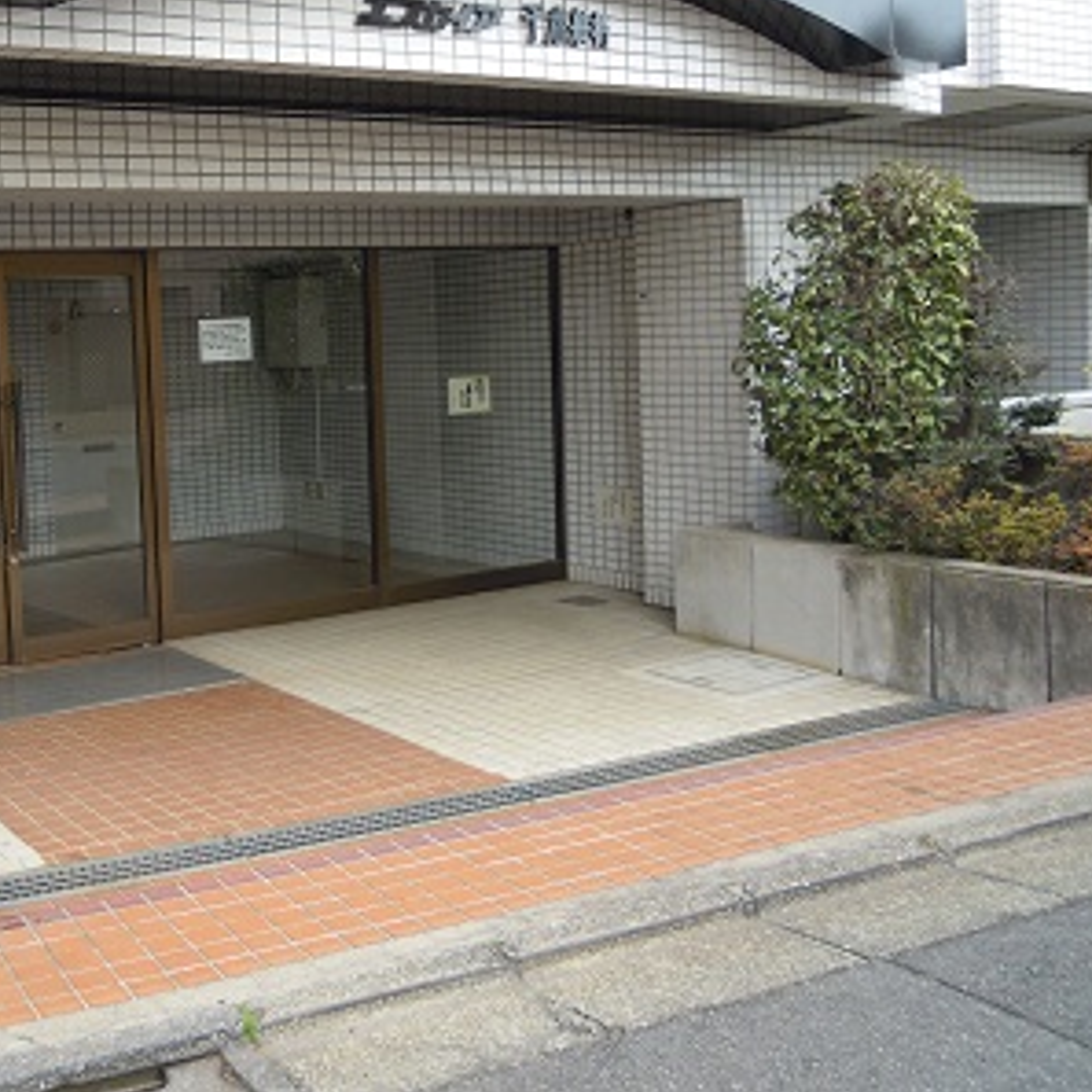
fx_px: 1428
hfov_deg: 40.3
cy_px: 438
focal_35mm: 40
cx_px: 228
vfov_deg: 41.7
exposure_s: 1/160
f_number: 2.7
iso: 100
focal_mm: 5
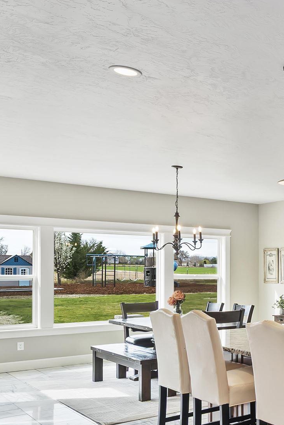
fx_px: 497
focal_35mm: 42
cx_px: 475
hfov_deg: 22.7
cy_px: 251
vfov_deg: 46.2
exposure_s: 1/2.5
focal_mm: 15
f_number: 6.3
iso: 320
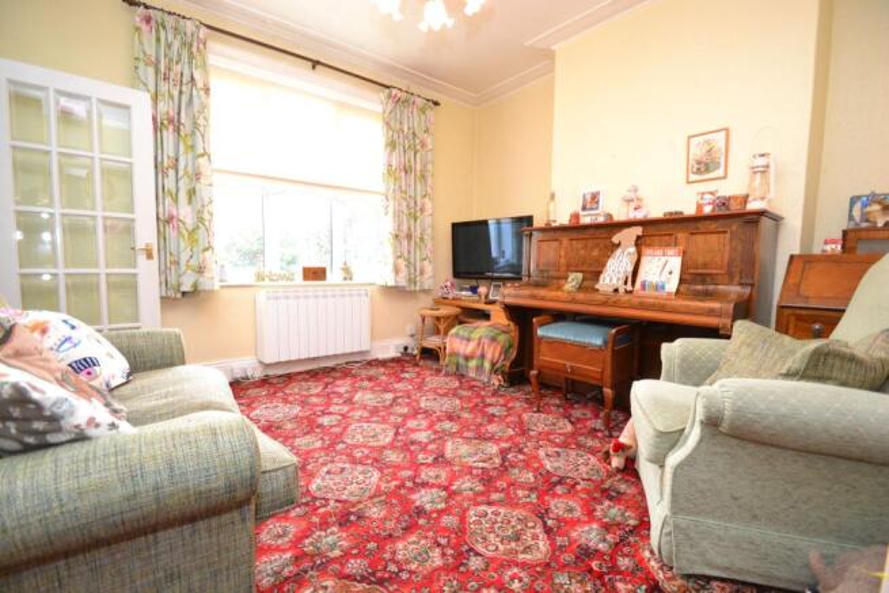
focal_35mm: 15
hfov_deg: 100.4
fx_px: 370
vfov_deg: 77.4
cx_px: 444
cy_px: 296
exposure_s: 1/60
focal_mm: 10
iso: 1100
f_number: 3.5
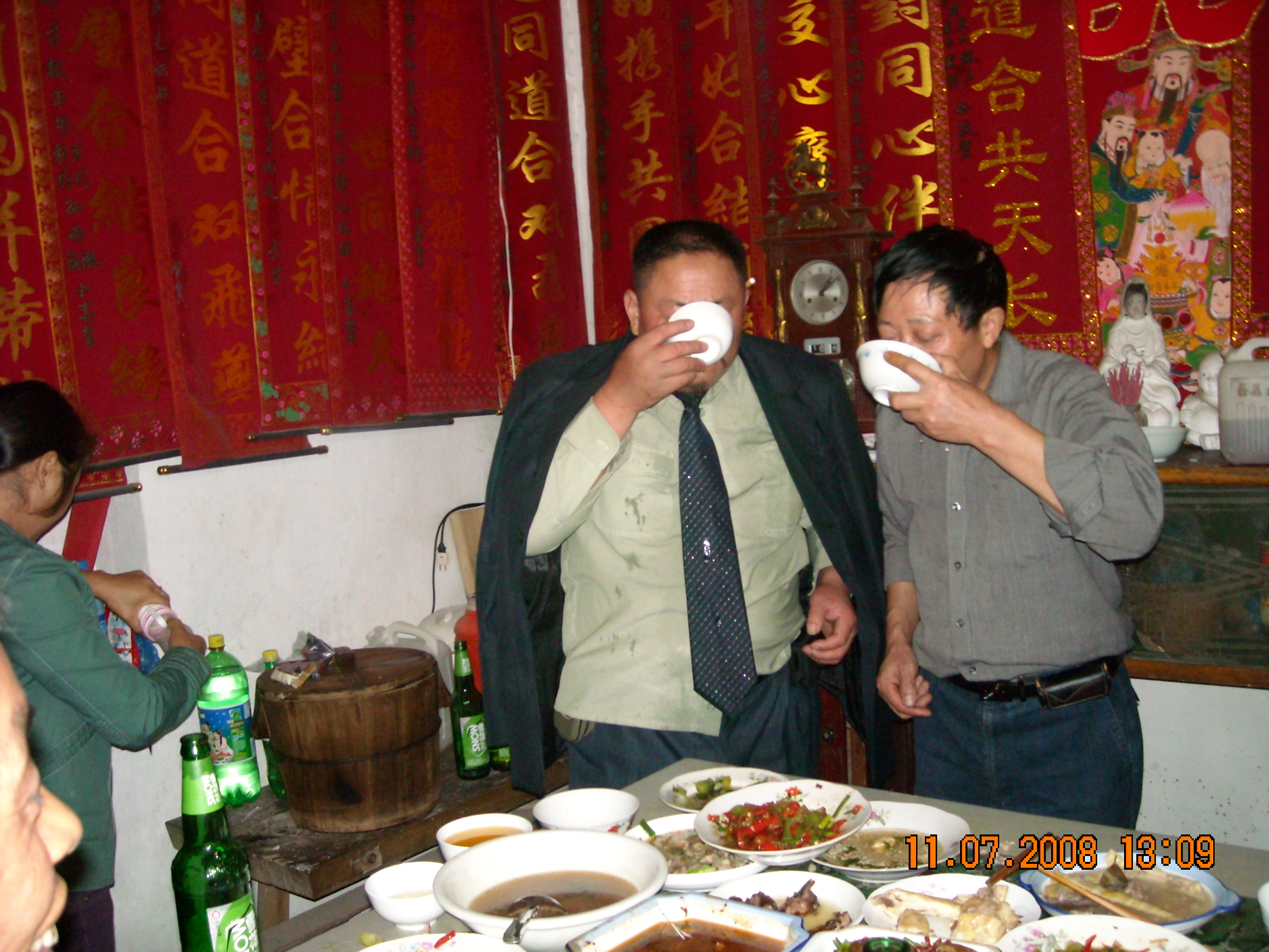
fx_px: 1283
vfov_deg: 40.7
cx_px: 634
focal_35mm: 35
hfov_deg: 52.6
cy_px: 476
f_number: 2.8
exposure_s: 1/60
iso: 400
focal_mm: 5.7
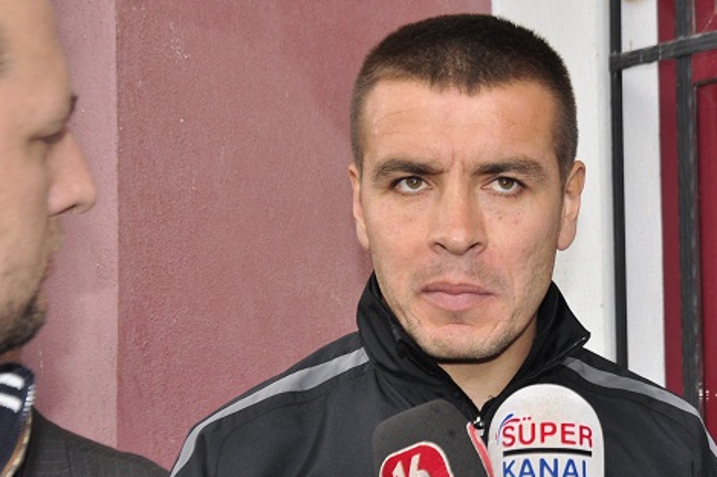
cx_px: 471
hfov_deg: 28.7
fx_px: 1393
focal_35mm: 70
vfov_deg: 19.4
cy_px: 310
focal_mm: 34
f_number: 4.2
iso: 400
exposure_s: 1/200
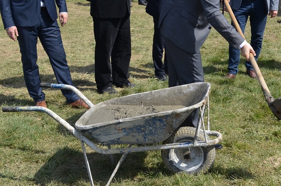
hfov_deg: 28.9
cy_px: 73
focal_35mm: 68
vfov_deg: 19.9
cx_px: 238
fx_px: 529
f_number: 8
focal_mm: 24
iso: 140
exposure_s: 1/250
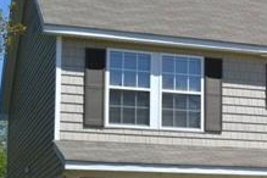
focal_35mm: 114
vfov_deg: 11.9
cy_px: 166
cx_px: 329
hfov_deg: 17.1
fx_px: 845
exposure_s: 1/250
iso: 100
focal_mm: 26
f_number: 8
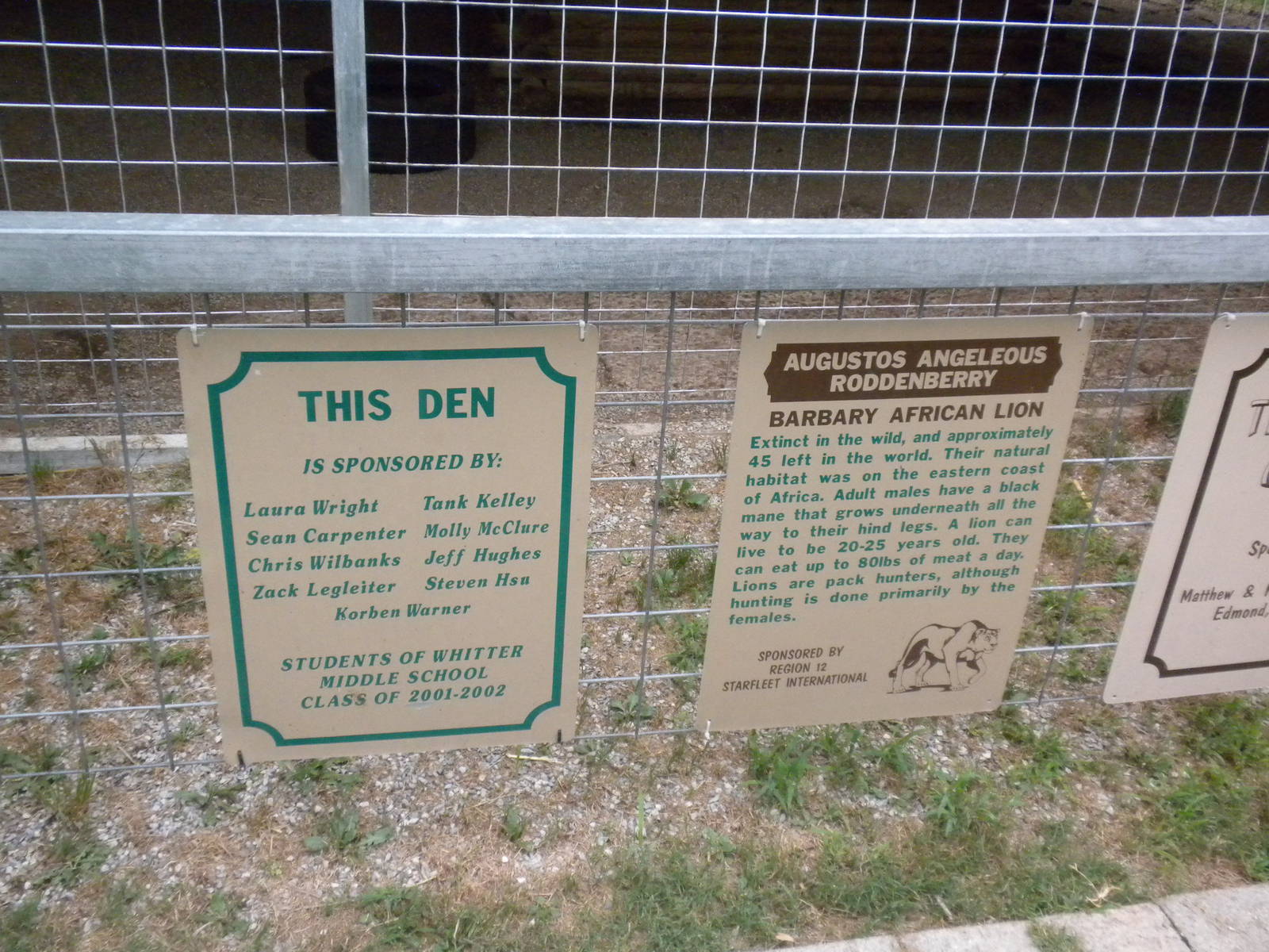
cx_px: 634
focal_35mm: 37
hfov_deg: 50.1
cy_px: 476
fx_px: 1356
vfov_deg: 38.7
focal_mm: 6.6
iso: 400
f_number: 3.5
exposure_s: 1/297
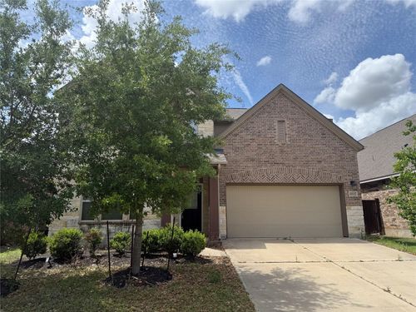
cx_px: 208
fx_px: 288
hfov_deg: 71.6
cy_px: 156
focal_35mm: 24
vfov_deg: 56.8
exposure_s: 1/4673
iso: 80
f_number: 1.78
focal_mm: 6.76
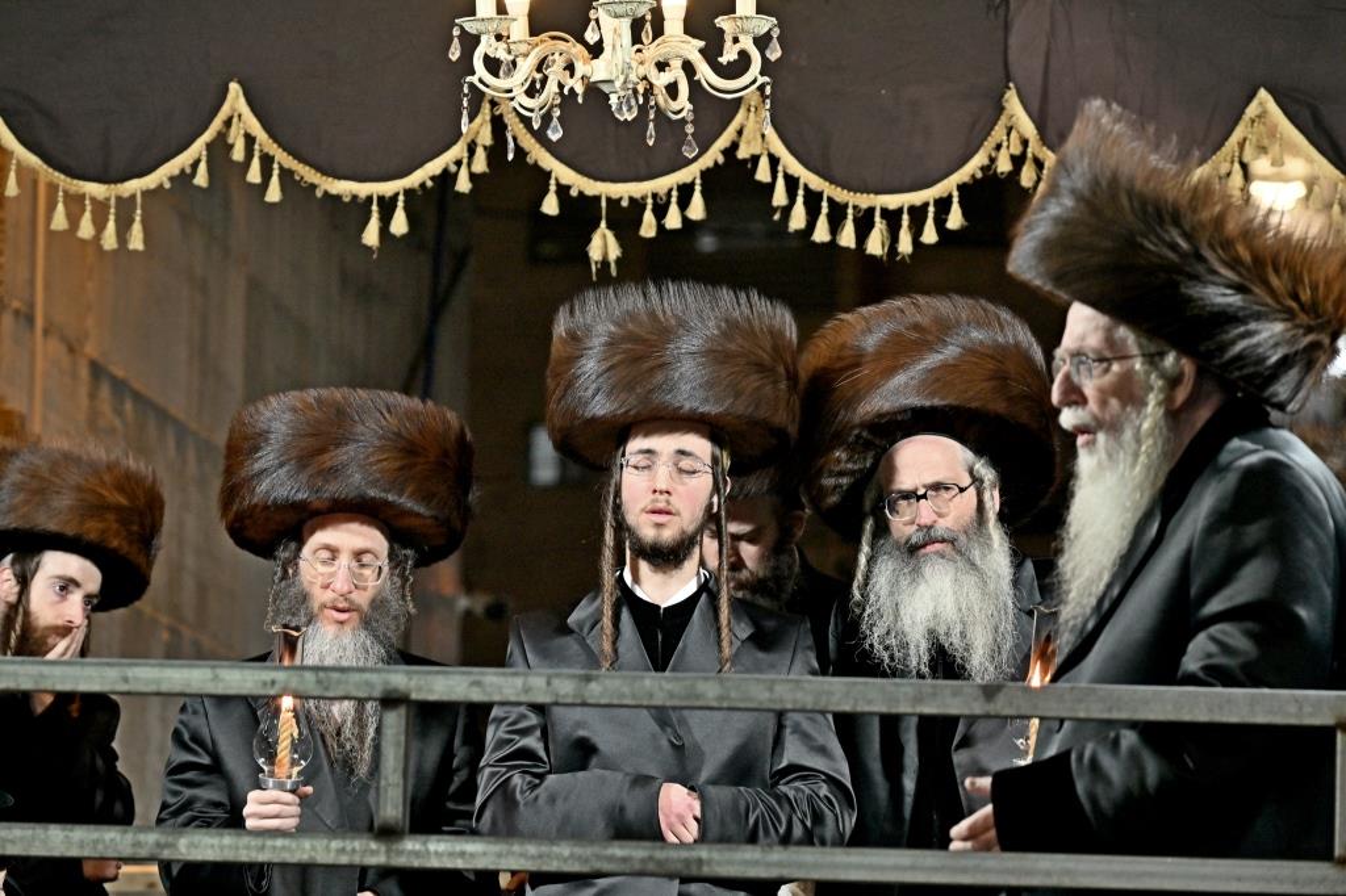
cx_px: 673
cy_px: 448
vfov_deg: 7.6
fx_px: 6727
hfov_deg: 11.4
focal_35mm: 180
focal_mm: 120
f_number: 4
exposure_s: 1/100
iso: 320
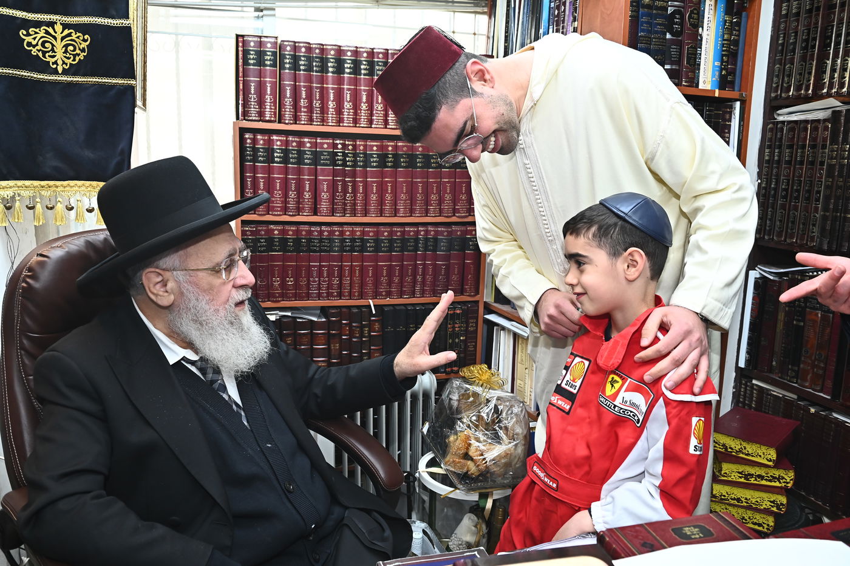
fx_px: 661
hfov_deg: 65.5
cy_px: 283
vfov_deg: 46.4
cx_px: 425
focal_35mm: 28
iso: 1250
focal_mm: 28
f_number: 5.6
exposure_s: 1/125
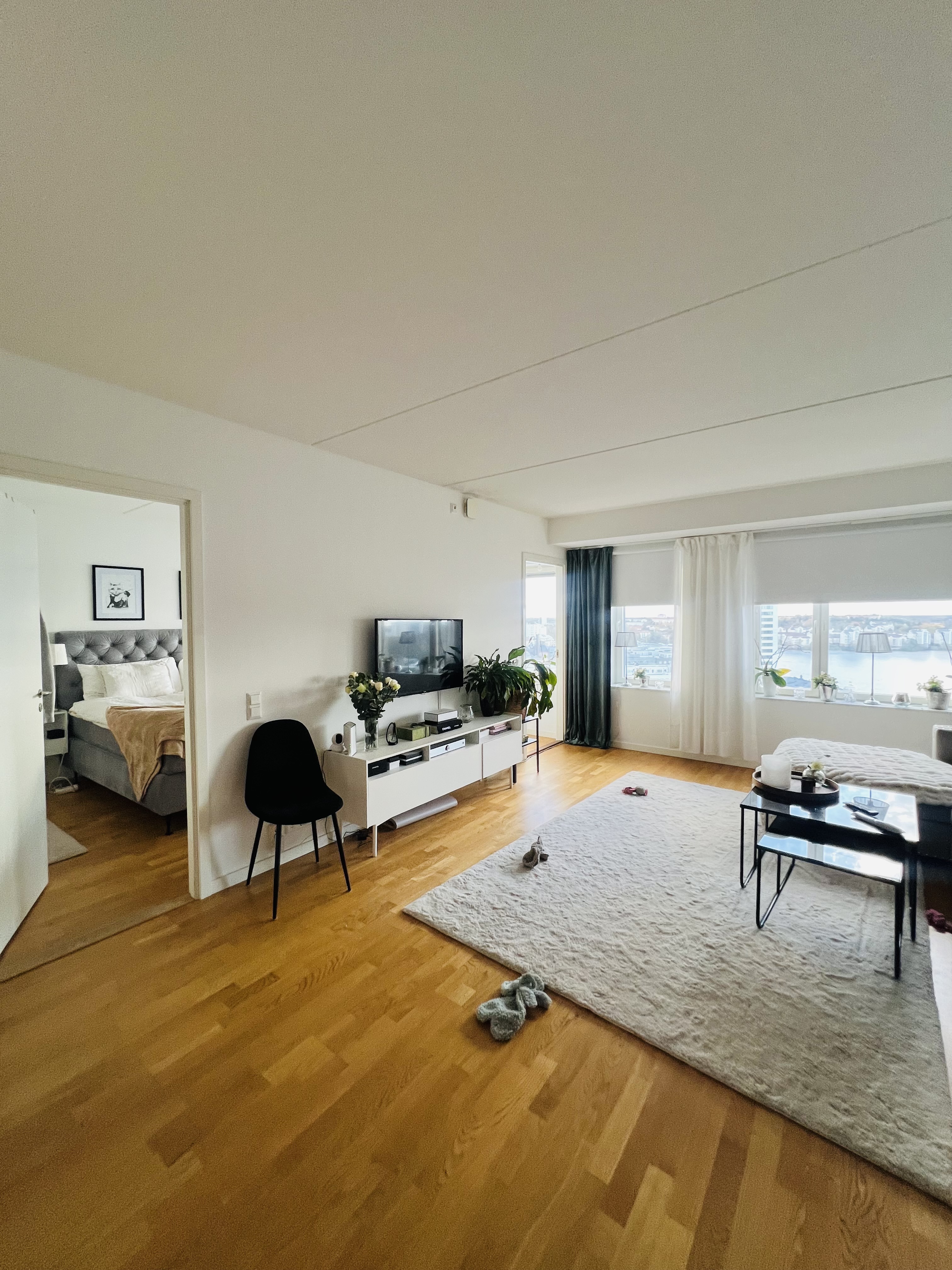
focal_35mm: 13
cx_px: 476
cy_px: 635
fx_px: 477
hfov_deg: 89.9
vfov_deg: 106.2
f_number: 1.8
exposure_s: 1/50
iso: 160
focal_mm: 1.57
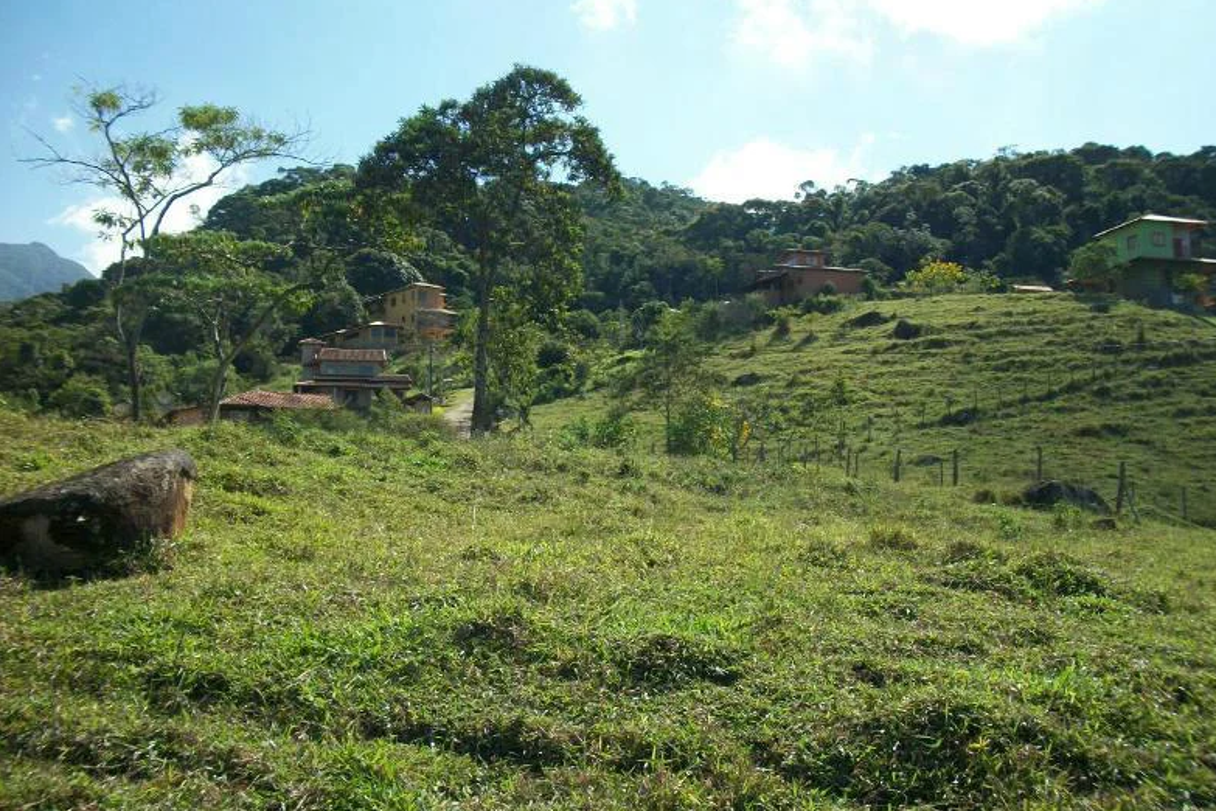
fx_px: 1148
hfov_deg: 55.8
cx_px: 620
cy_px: 410
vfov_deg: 38.9
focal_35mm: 34
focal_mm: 5.7
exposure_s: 1/160
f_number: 8.8
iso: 80
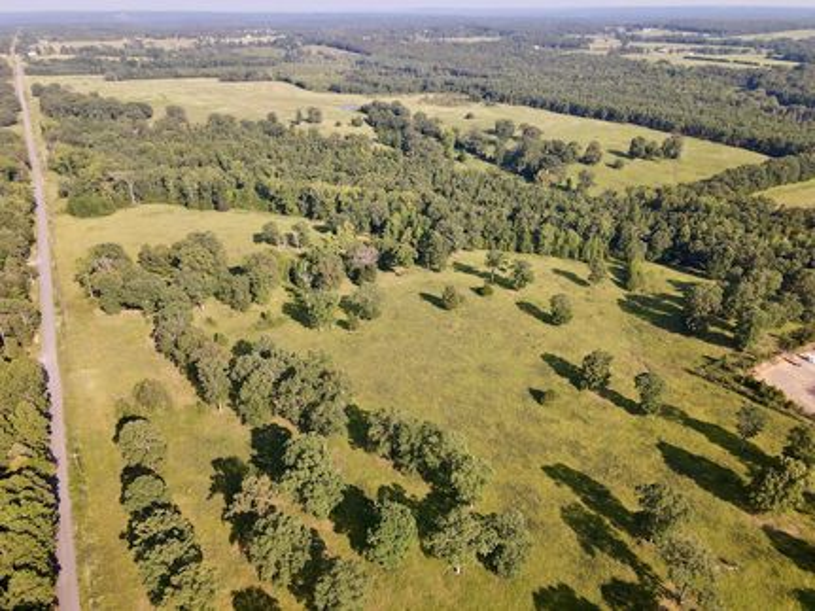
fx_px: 565
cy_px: 306
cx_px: 408
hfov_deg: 71.6
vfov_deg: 56.8
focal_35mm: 24
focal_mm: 4.5
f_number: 2.8
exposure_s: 1/15
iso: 280
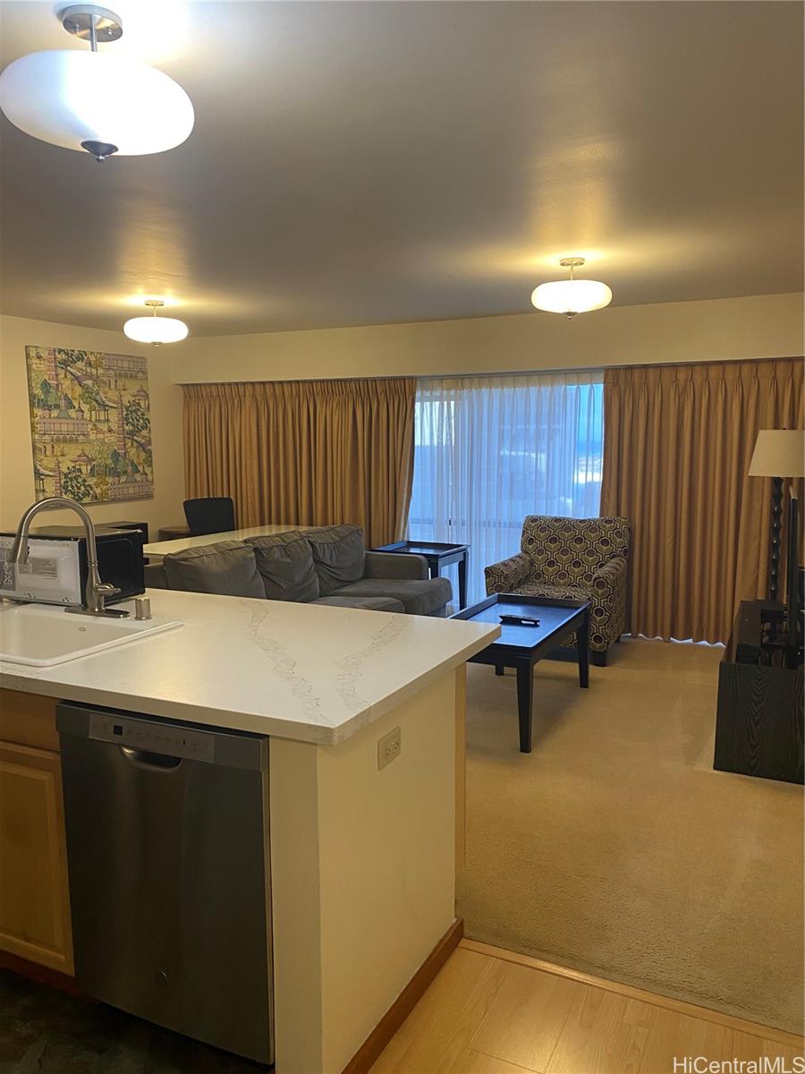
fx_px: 806
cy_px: 537
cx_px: 402
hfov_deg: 53.1
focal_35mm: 26
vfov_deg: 67.3
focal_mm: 4.25
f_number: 1.8
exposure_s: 1/60
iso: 125
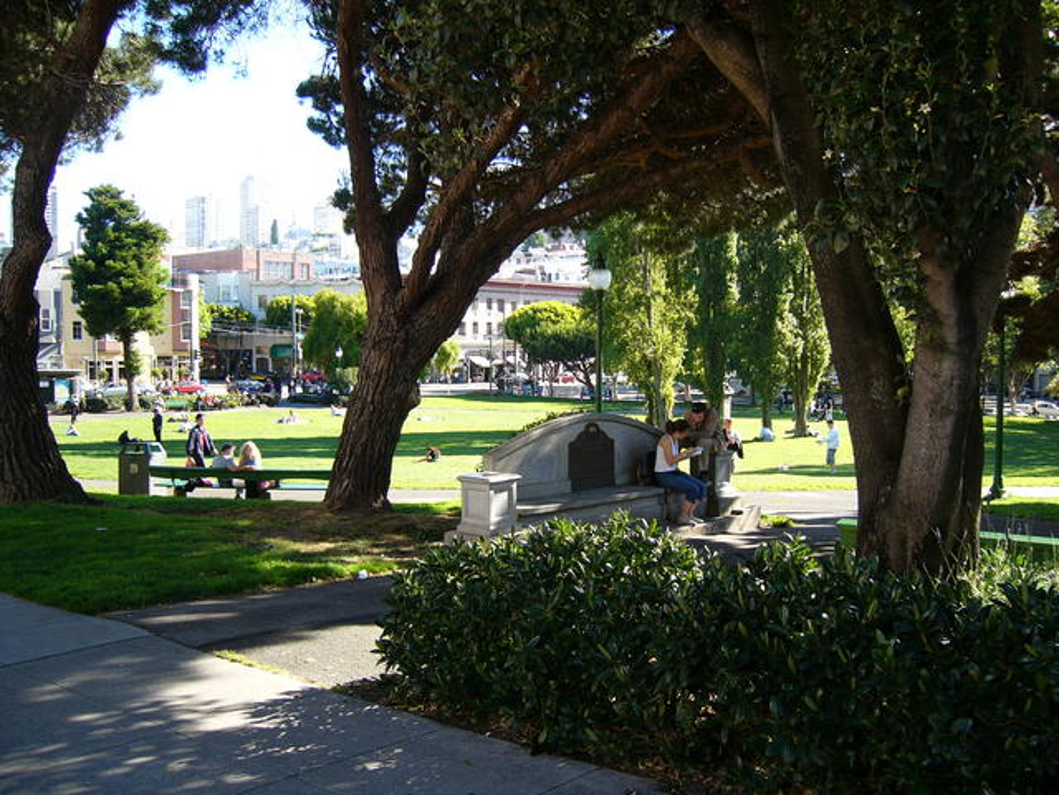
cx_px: 530
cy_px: 398
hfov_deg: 52.6
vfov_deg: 40.7
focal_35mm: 35
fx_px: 1071
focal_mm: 5.8
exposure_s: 1/160
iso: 50
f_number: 2.8
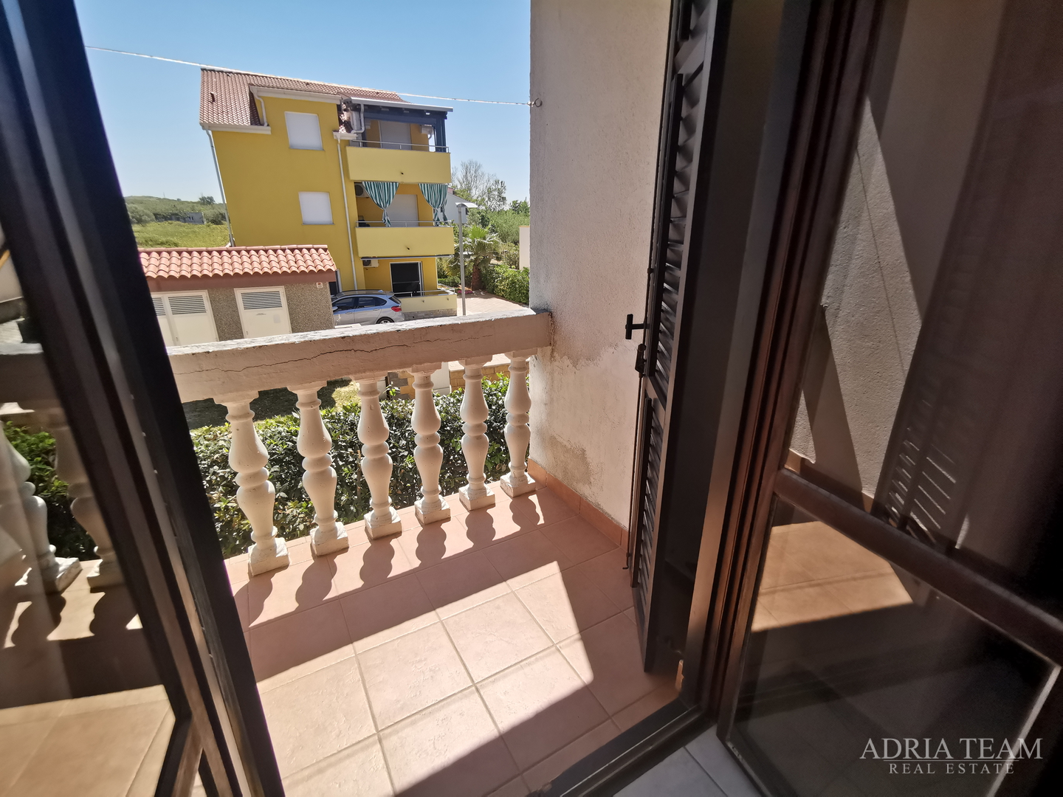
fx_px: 491
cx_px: 532
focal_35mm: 16
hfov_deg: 94.5
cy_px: 398
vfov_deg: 78.1
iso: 50
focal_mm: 2.35
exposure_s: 1/1359
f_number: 2.2
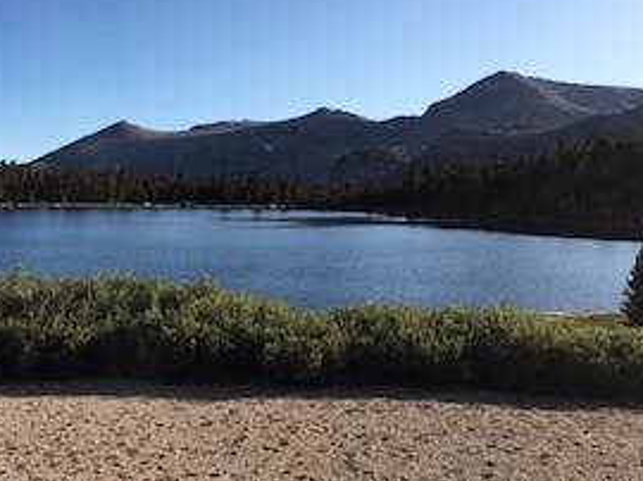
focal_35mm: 43
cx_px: 231
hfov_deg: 43.5
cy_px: 150
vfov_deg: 33.2
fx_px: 798
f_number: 2.2
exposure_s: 1/1508
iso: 25
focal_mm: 4.15
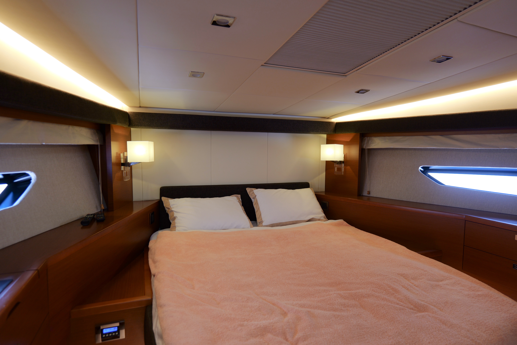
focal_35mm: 20
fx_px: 287
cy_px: 172
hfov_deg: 84.0
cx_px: 258
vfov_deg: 61.9
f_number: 3.5
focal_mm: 20
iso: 320
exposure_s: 1/80
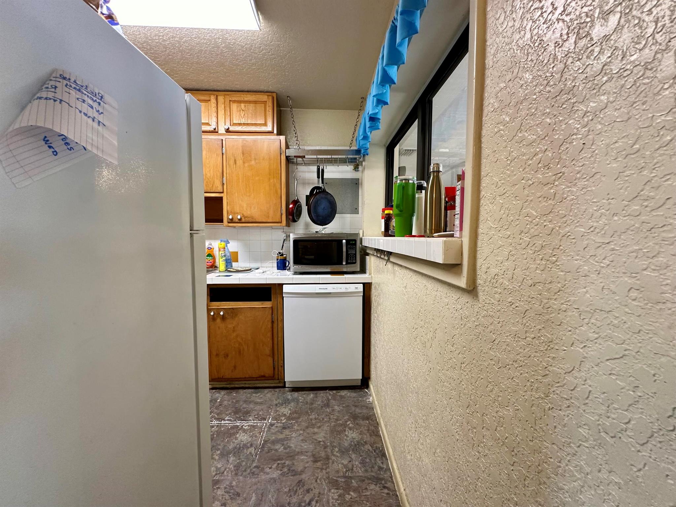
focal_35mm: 14
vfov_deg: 85.7
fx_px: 273
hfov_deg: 102.1
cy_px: 254
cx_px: 338
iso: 200
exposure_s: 1/60
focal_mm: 2.22
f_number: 2.2
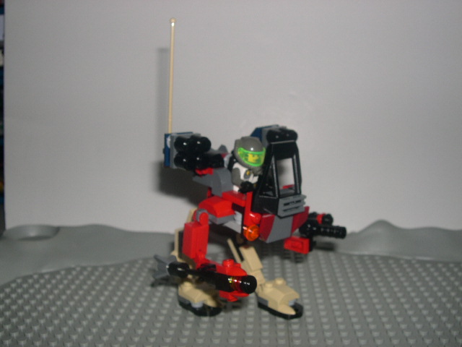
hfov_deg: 49.0
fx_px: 507
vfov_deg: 37.7
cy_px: 174
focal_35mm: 38
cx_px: 231
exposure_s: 1/60
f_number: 7.6
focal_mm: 8
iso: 100
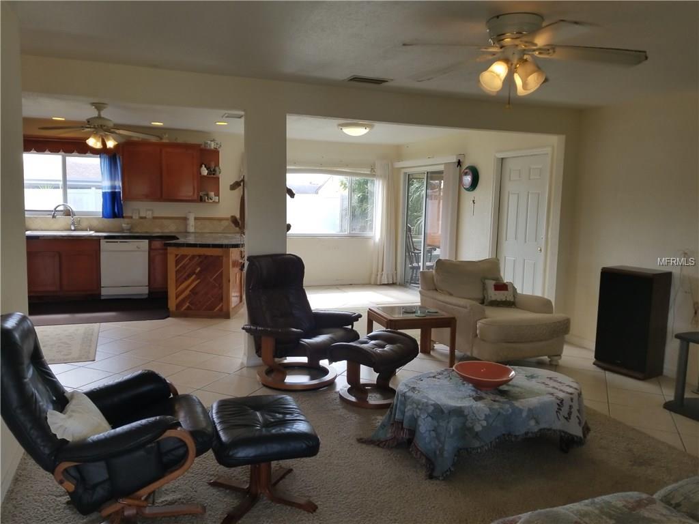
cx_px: 350
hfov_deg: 67.3
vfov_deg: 53.1
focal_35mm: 26
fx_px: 525
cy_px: 262
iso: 50
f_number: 1.7
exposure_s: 1/268
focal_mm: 4.25
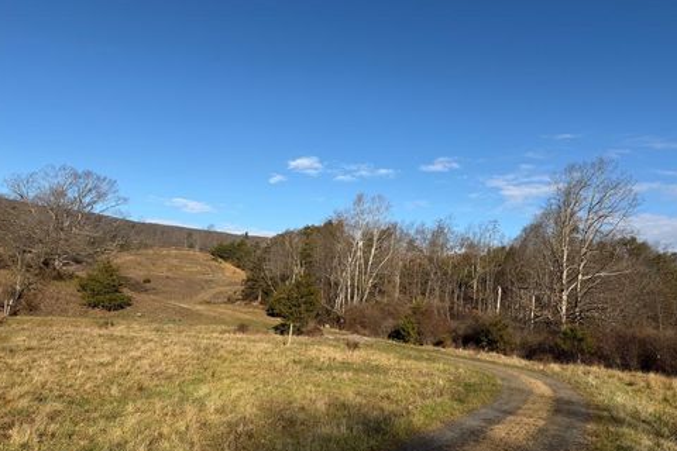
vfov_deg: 49.5
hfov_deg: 69.4
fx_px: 489
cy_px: 218
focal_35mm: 26
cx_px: 336
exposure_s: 1/4975
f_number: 1.78
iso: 80
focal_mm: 6.76
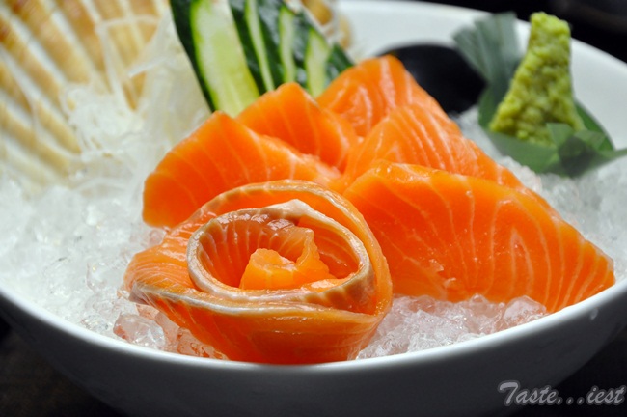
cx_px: 314
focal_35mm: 147
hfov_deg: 14.0
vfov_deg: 9.3
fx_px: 2558
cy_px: 208
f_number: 8
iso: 1600
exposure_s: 1/125
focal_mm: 98
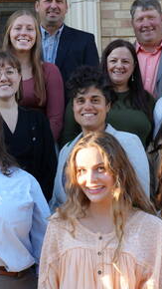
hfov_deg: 14.5
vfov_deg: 26.2
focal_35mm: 81
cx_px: -30
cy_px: 132
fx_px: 619
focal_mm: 28
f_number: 4
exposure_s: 1/160
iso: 160
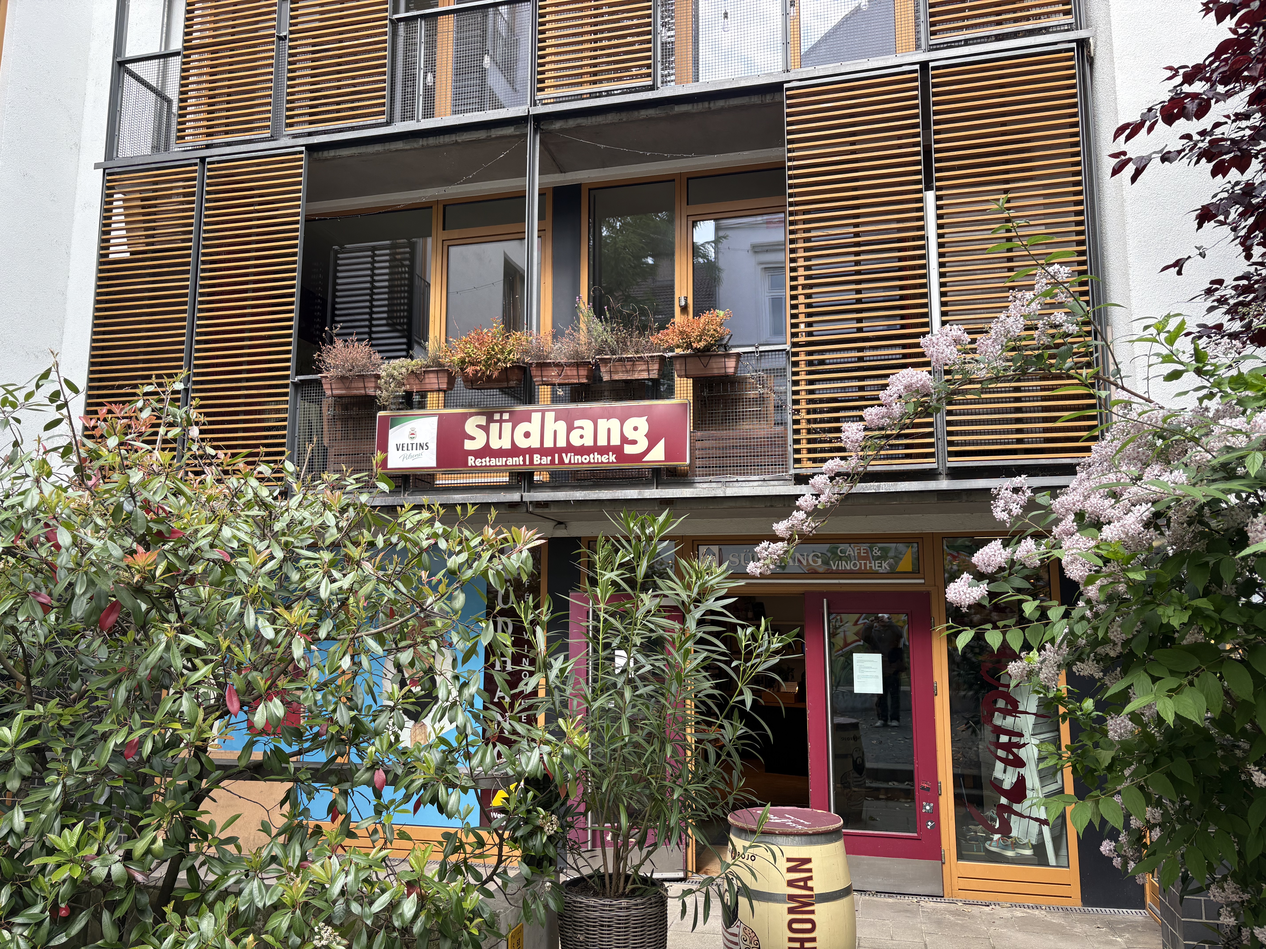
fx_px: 951
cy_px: 474
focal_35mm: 26
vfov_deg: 53.1
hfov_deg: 67.3
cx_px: 633
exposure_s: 1/203
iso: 40
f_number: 1.6
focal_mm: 5.96
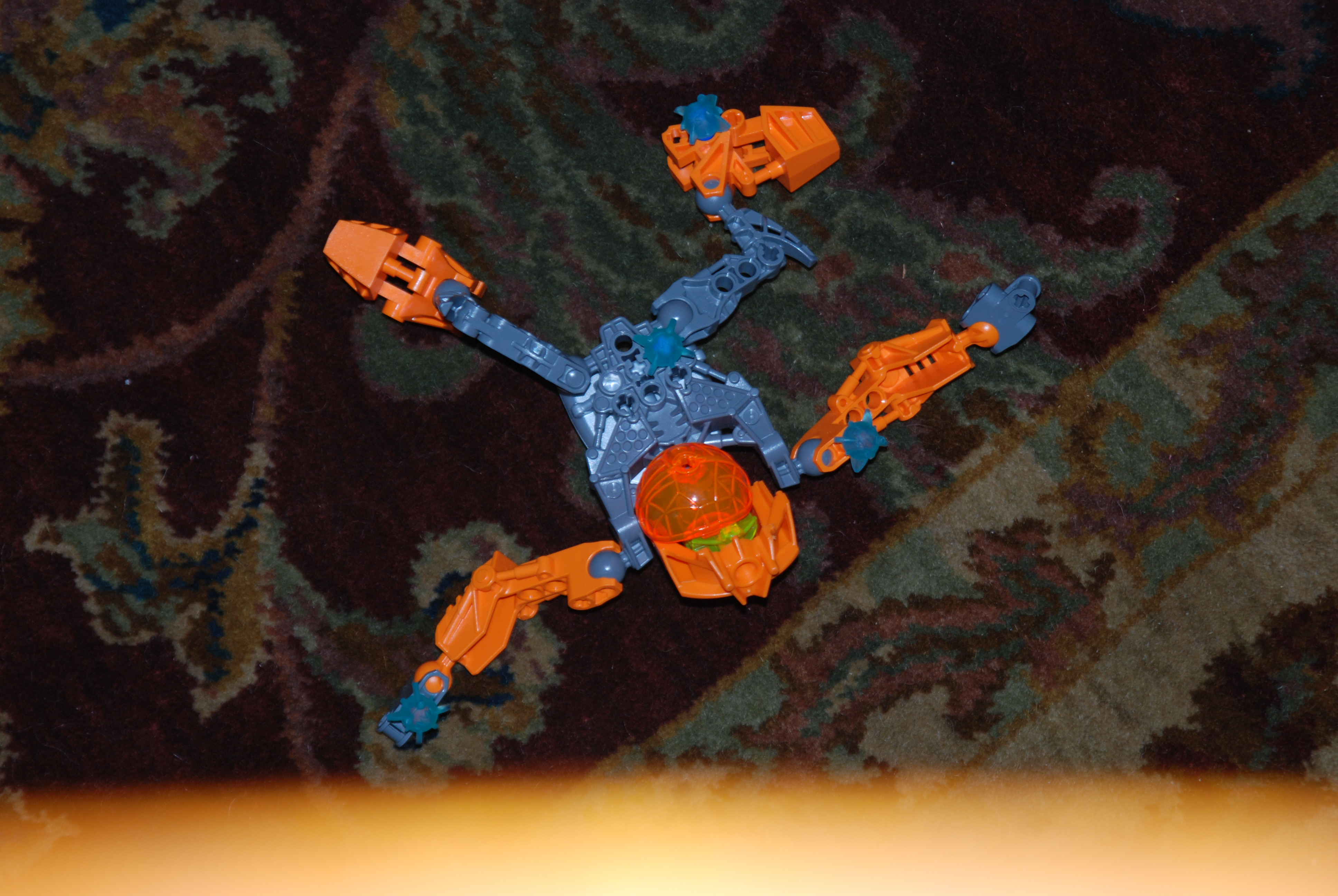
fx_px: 5861
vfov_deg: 8.7
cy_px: 448
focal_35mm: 158
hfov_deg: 13.0
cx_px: 669
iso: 200
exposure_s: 1/60
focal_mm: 105
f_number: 5.3
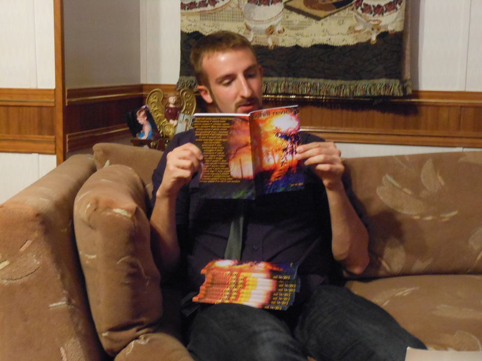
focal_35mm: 54
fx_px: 752
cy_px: 180
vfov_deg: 27.0
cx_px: 241
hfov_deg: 35.5
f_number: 4.9
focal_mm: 9.6
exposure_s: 1/4
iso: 800
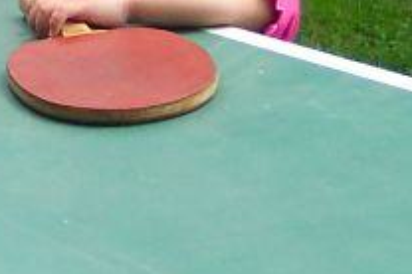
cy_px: -73
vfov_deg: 6.2
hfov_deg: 9.3
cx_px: -24
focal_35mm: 221
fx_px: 2525
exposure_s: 1/350
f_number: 3.4
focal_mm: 10.7
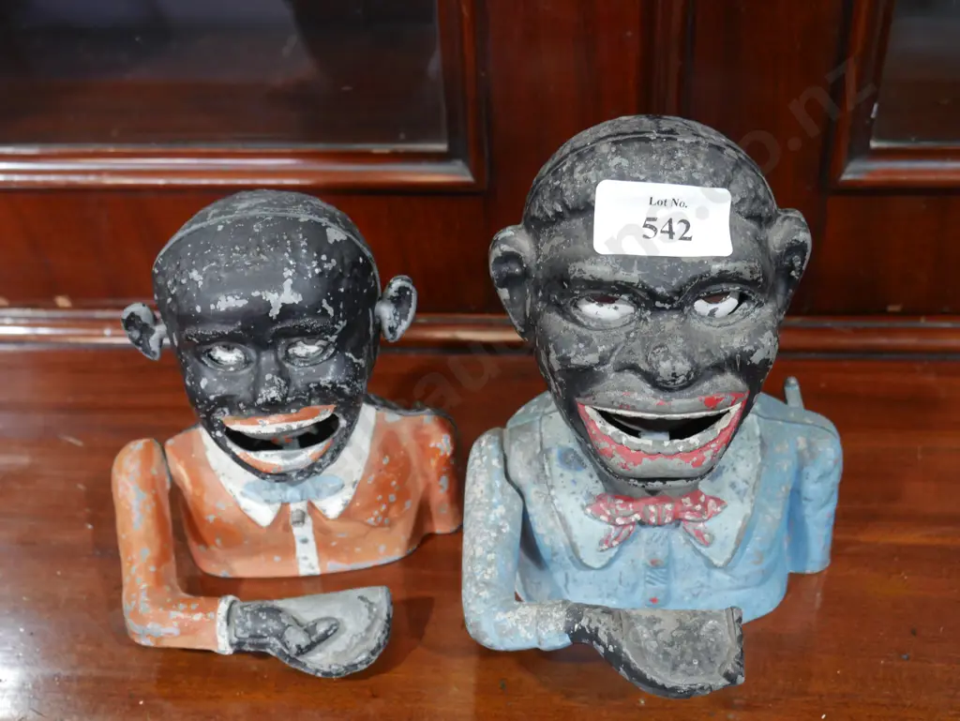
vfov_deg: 31.5
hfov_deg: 41.2
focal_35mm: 46
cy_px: 360
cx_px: 480
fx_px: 1276
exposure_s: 1/60
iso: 1250
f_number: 5.1
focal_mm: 23
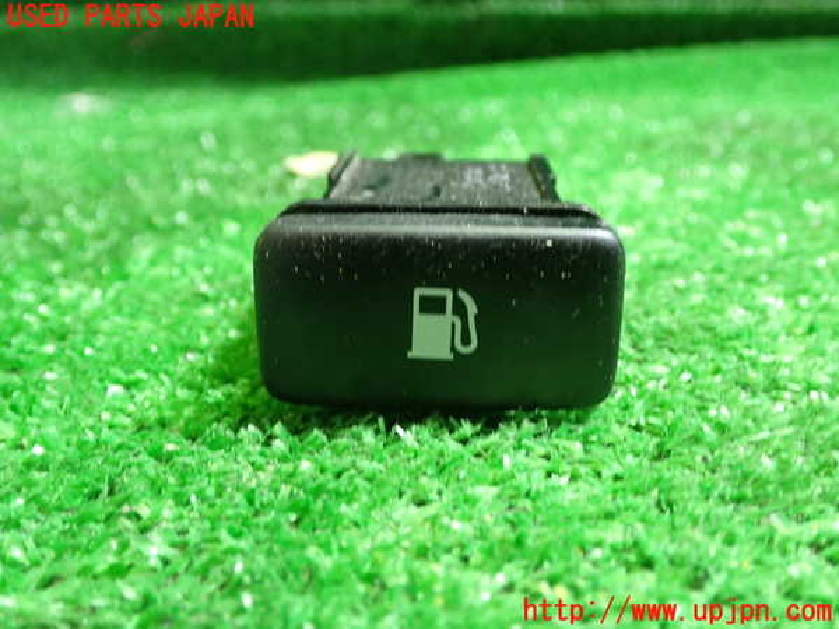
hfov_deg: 51.4
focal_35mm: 36
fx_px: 873
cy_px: 314
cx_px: 420
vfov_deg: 39.7
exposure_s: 1/30
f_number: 2.5
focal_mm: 6.37
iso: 800
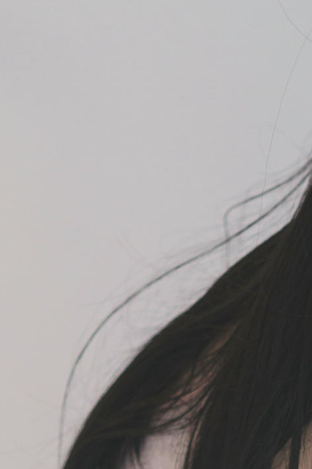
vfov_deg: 9.6
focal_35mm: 211
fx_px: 2743
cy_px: 586
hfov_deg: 6.5
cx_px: 422
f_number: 2.8
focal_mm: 50
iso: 500
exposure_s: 1/100
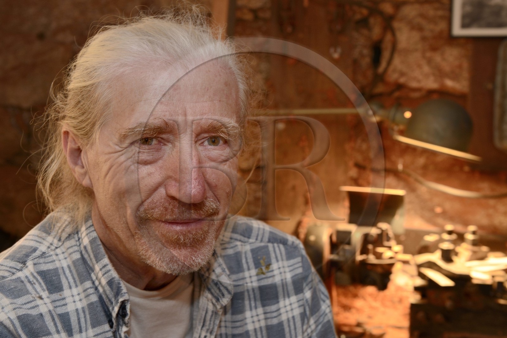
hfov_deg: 38.2
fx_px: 732
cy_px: 169
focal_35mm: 52
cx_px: 254
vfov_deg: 26.0
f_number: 6.3
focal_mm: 52
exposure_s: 1/10
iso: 800
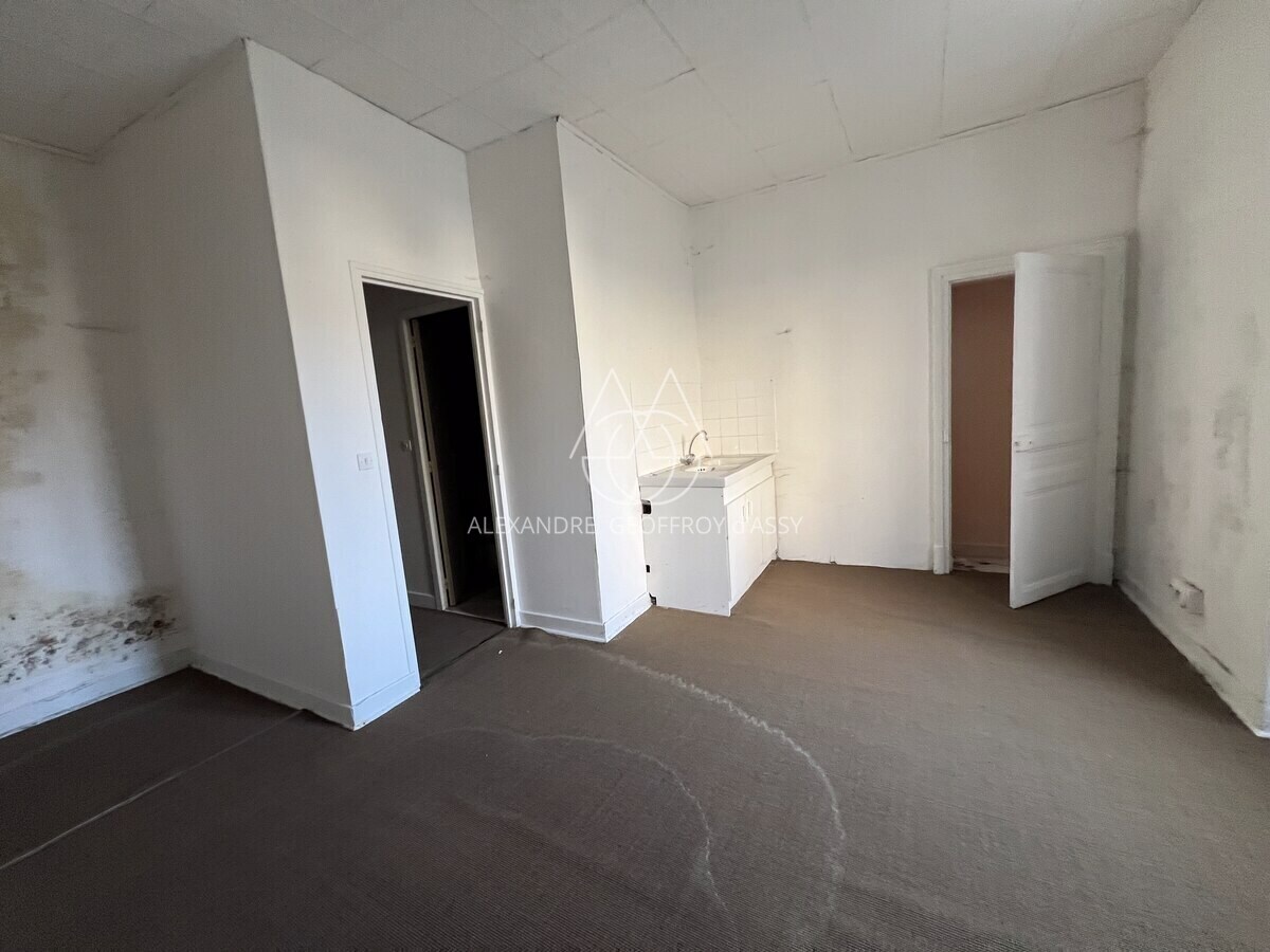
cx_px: 635
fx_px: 477
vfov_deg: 89.9
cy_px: 476
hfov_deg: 106.2
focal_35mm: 13
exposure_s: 1/99
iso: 250
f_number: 1.8
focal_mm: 1.57
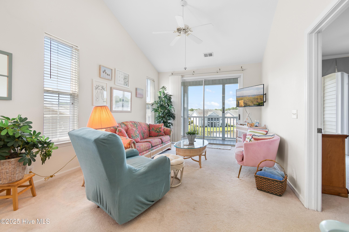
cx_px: 174
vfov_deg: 77.3
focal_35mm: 15
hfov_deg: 100.4
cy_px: 116
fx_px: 145
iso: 100
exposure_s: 1/20
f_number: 4.5
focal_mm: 10
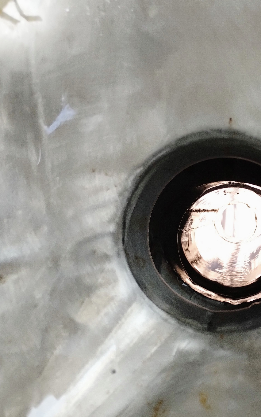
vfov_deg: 49.3
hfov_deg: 30.5
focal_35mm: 40
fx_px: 455
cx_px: 238
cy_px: 208
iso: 372
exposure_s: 1/33
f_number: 1.8
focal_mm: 4.27
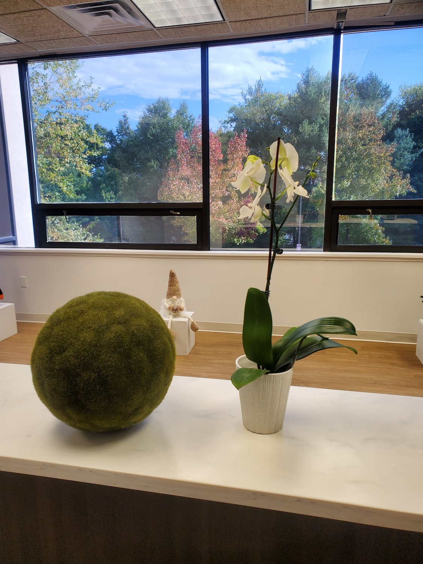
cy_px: 282
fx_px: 424
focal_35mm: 26
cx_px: 212
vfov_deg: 67.3
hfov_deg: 53.1
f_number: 2.4
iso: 100
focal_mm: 4.3
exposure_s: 1/120
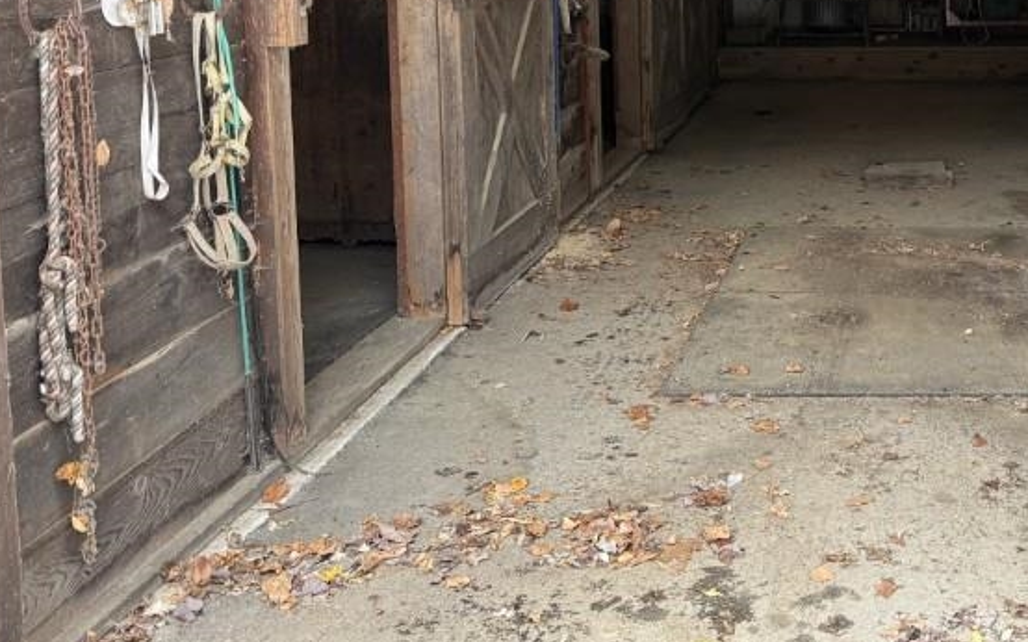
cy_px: 32
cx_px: 928
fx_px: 1317
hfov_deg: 39.5
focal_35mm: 47
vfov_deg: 26.3
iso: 200
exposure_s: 1/121
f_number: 1.78
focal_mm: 6.76
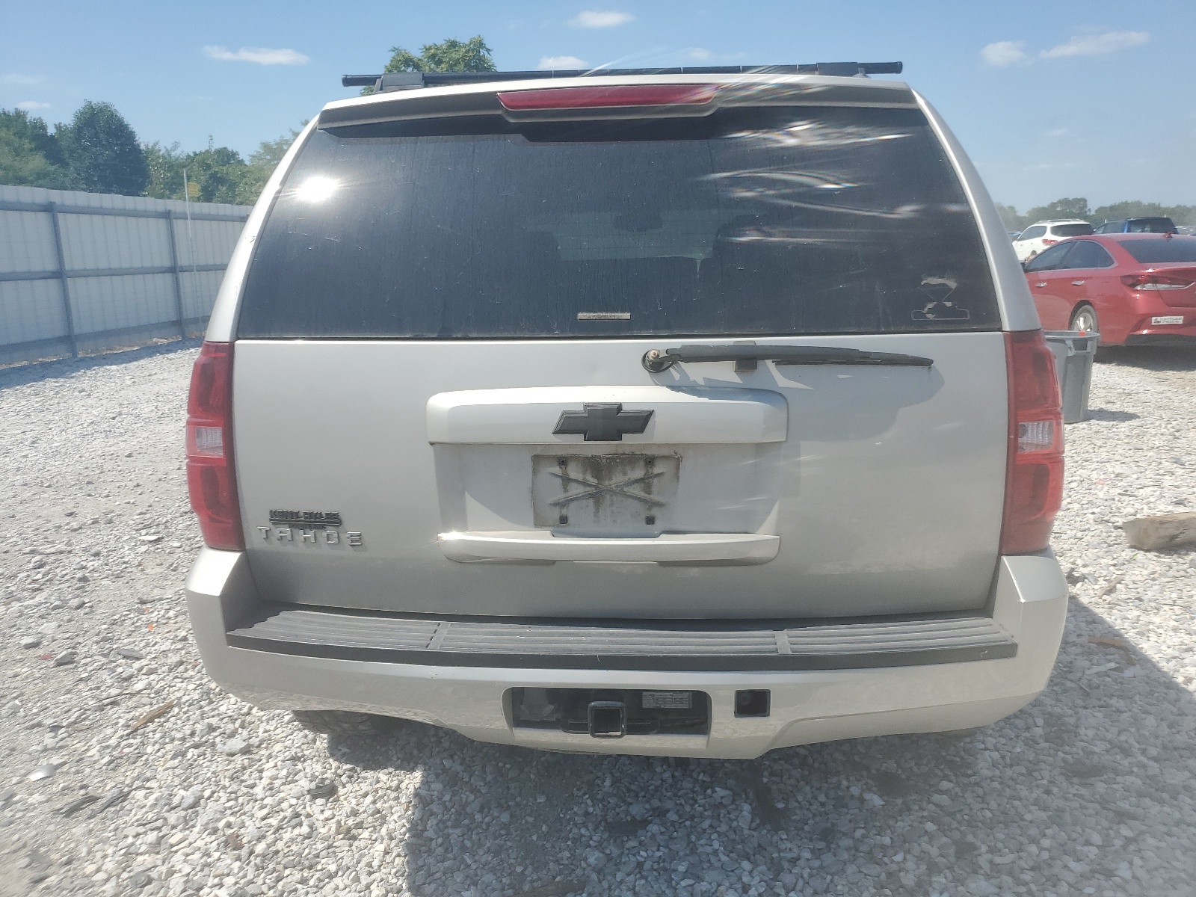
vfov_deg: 53.1
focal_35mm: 26
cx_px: 598
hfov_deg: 67.3
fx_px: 898
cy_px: 448
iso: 50
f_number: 1.5
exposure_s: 1/3333
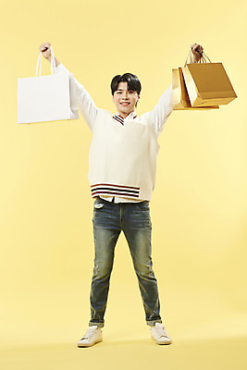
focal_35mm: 78
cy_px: 185
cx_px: 124
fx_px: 802
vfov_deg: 26.0
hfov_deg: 17.5
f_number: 8
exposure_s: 1/125
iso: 64
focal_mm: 78
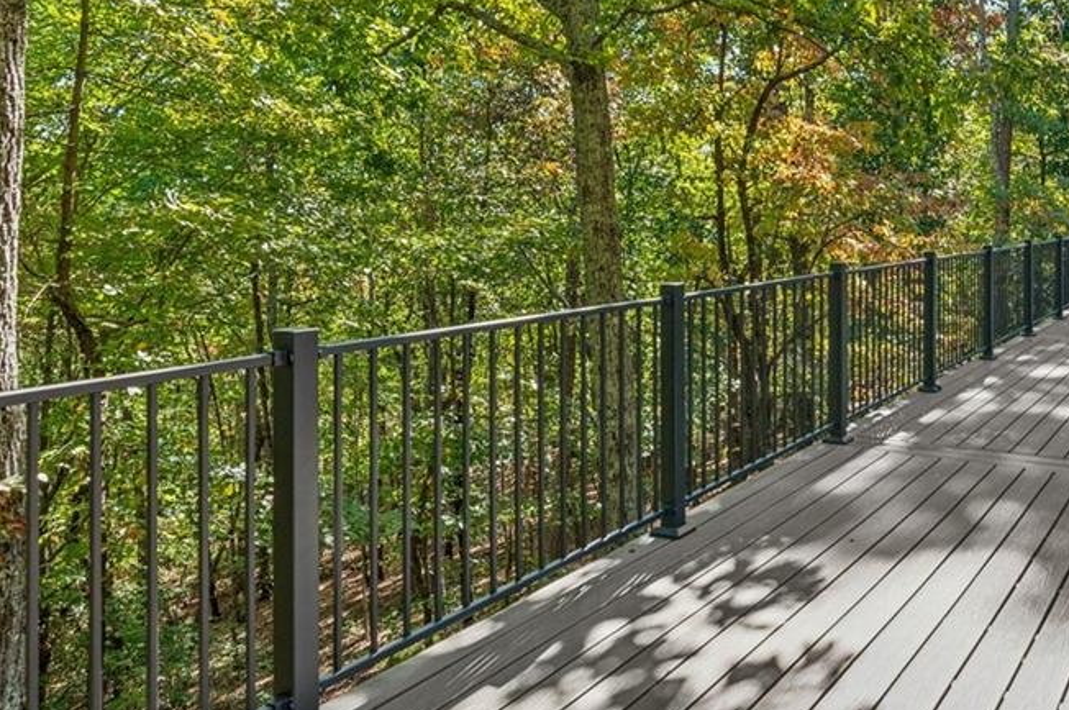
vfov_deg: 39.1
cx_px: 785
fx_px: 979
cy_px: 203
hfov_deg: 54.9
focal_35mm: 33
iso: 100
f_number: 8
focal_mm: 14
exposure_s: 1/50
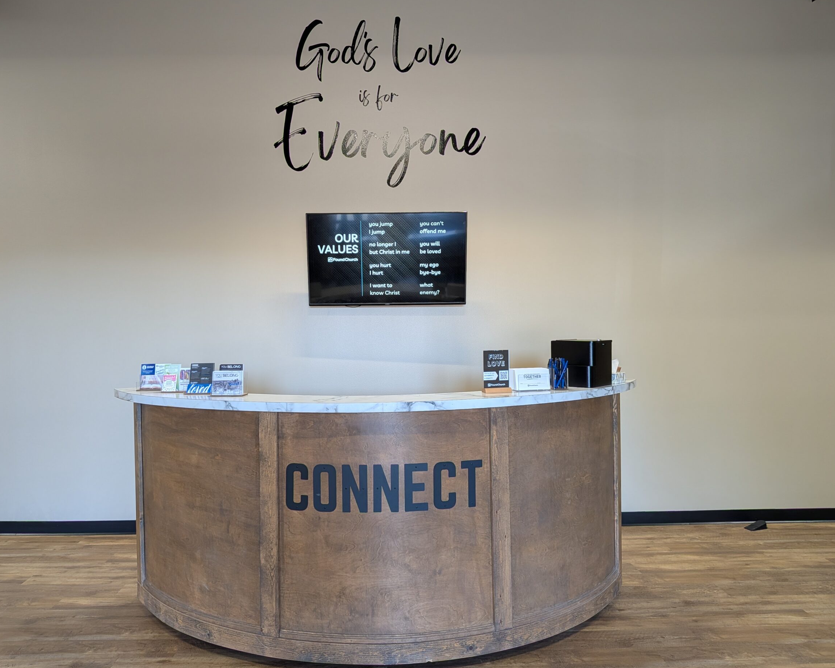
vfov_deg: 54.9
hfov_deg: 65.9
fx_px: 642
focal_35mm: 26
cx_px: 385
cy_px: 337
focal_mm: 4.53
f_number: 1.7
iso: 52
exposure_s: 1/120
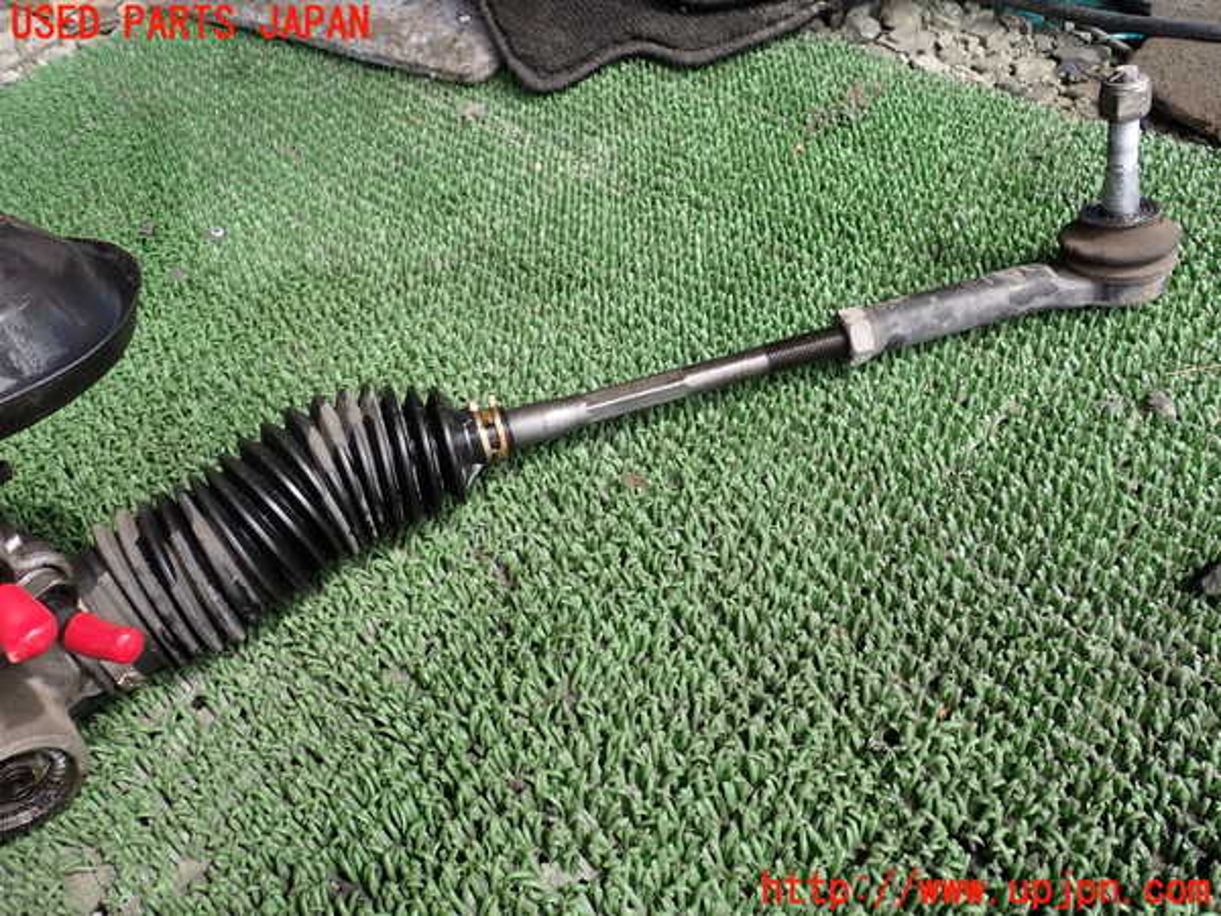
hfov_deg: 60.0
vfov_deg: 46.8
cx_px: 610
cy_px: 458
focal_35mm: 30
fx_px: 1058
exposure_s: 1/160
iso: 100
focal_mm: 5.4
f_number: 3.2
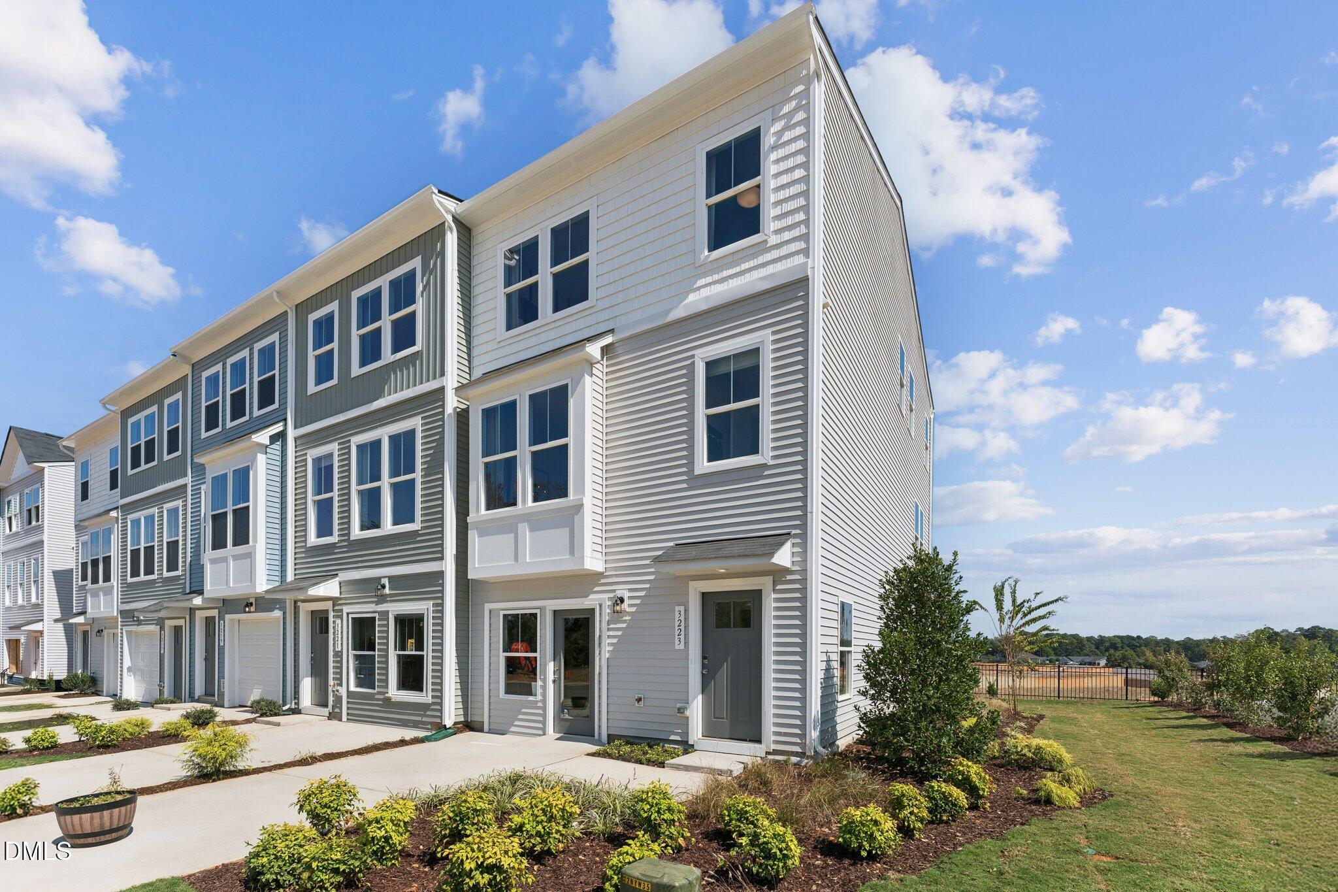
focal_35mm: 15
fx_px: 543
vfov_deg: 78.8
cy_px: 446
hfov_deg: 101.9
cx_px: 669
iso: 100
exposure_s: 1/400
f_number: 9
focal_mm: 14.6
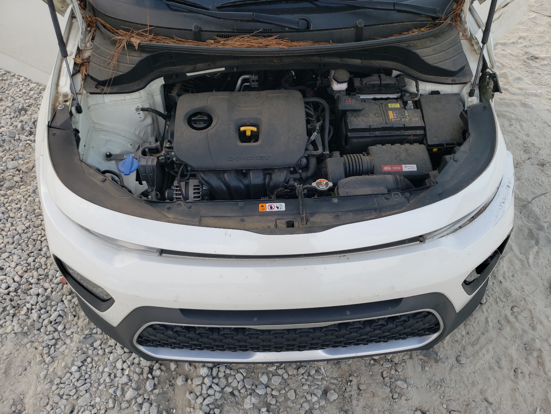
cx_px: 276
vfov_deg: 53.1
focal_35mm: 26
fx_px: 414
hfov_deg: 67.3
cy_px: 207
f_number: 1.5
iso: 50
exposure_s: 1/526
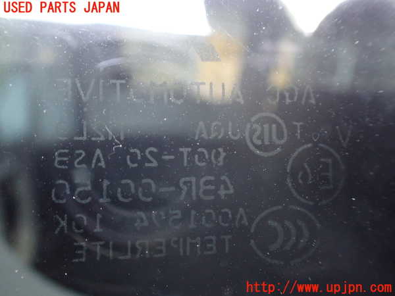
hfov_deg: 60.0
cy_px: 148
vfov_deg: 46.8
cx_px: 198
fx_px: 342
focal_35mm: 30
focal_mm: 5.4
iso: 800
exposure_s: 1/125
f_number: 2.3
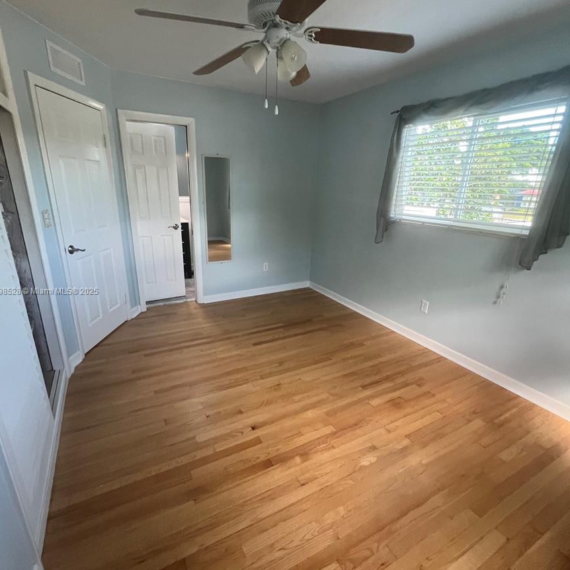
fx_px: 298
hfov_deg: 87.4
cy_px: 292
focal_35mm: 16
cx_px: 274
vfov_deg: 87.4
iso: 250
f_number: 1.8
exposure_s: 1/99
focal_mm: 1.57
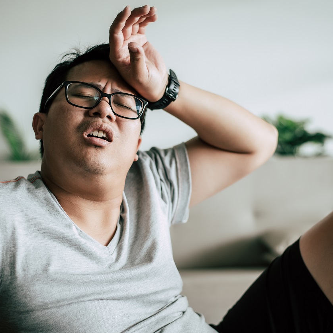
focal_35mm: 65
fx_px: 707
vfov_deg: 26.5
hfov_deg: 26.5
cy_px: 167
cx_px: 168
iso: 100
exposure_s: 1/100
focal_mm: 50
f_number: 2
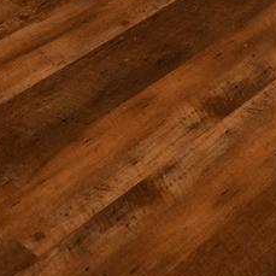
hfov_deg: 15.1
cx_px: 31
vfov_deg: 11.6
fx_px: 1028
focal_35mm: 114
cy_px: -448
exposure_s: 1/10
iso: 200
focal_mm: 10
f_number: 3.5
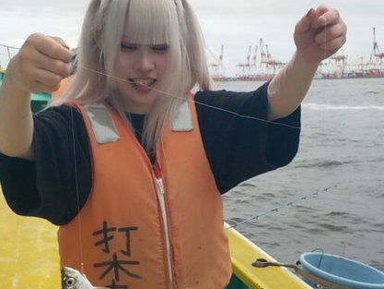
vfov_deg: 31.0
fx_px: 510
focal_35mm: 46
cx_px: 170
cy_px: 216
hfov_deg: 41.2
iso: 125
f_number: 3.3
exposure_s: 1/1250
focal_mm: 4.1
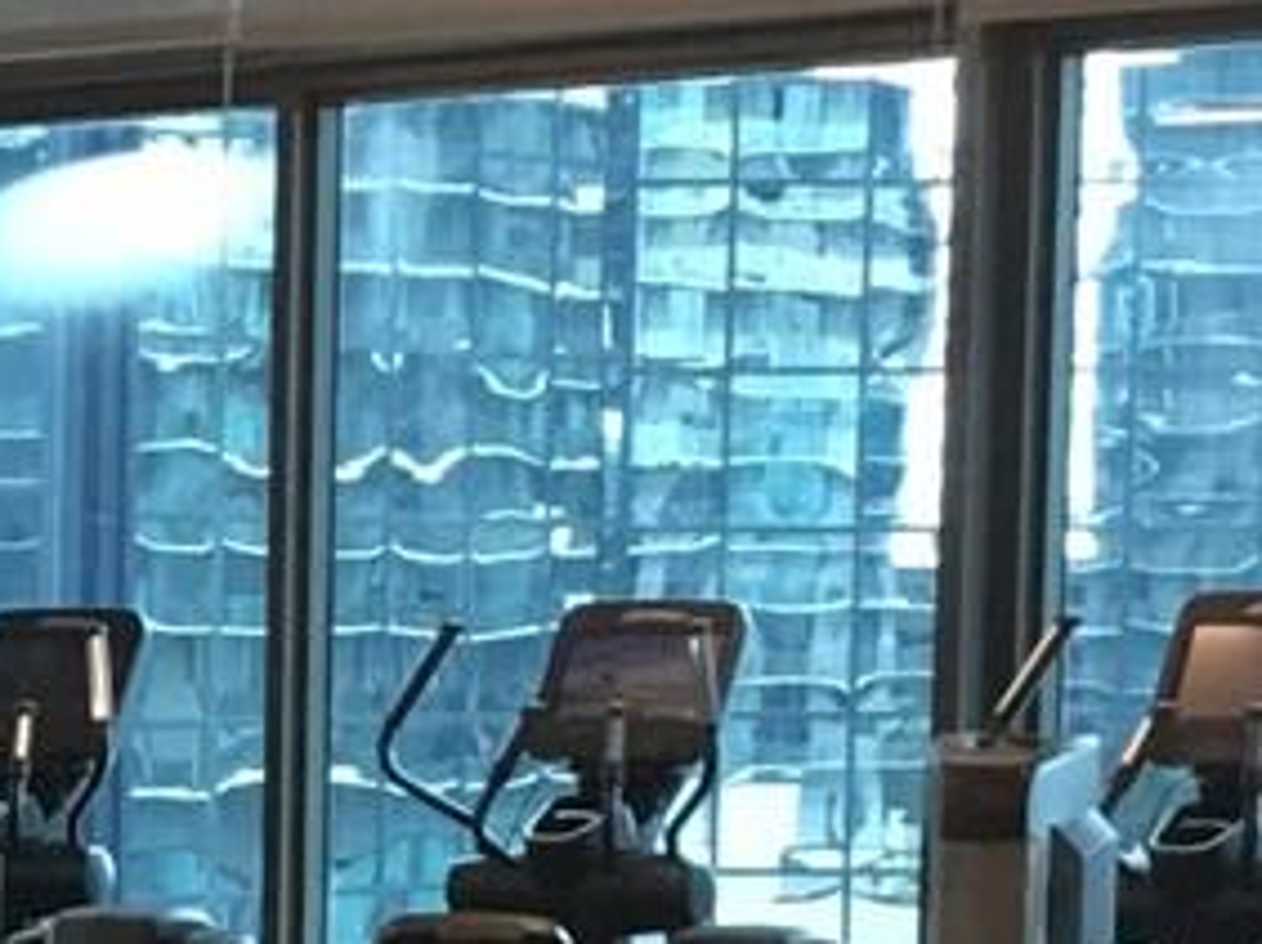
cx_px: -810
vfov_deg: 8.3
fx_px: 6411
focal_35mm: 176
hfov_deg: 10.7
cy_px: 1248
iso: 100
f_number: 2.4
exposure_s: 1/30
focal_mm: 3.3
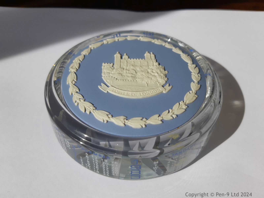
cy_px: 99
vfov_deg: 53.1
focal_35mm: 26
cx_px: 132
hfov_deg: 67.3
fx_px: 198
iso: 40
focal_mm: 3.93
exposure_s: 1/3135
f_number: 1.7
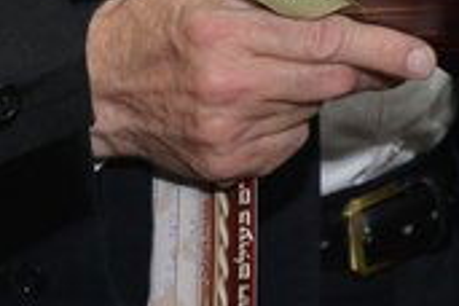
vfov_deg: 4.3
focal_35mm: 308
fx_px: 3927
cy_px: -617
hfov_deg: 6.7
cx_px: -24
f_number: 4.5
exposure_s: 1/125
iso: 800
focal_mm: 44
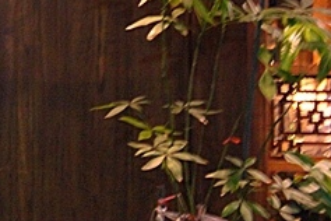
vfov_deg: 8.3
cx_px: -235
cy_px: 27
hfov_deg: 11.7
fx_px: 1516
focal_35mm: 165
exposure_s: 1/4
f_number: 5
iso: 1600
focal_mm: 29
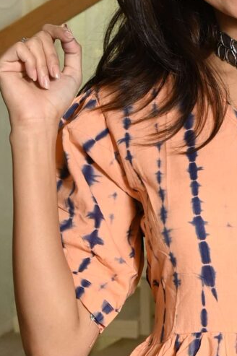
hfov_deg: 6.3
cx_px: 417
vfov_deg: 9.5
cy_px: 475
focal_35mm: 213
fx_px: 2106
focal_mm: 41
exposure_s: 1/160
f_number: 7.1
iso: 640
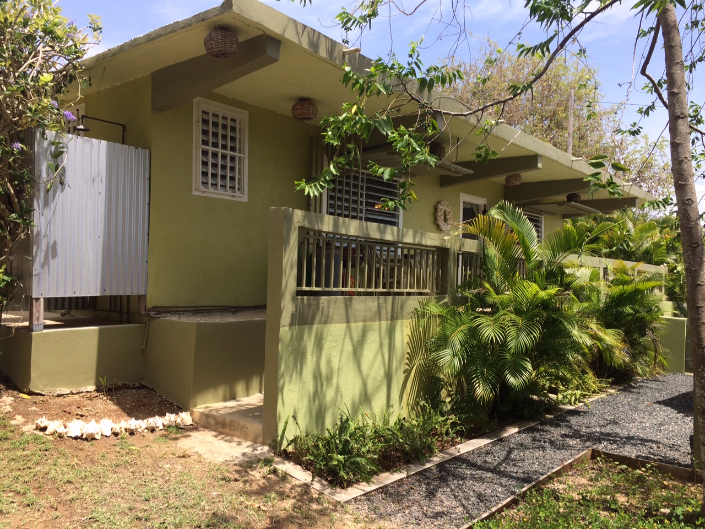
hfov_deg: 61.7
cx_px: 352
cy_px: 264
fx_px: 591
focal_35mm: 29
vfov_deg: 48.2
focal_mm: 4.15
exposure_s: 1/1466
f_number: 2.2
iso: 32
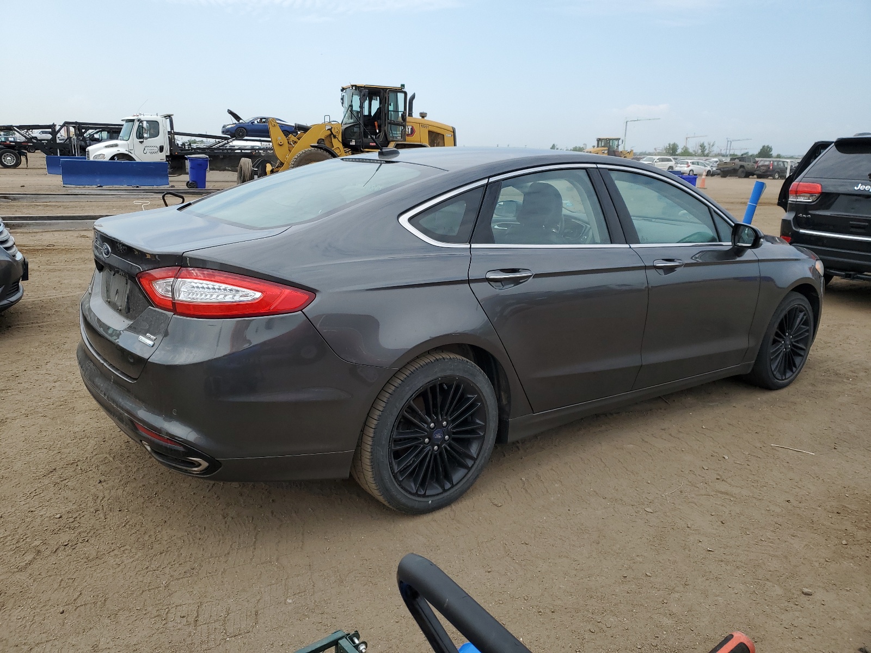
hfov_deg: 67.3
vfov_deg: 53.1
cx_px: 436
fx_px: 654
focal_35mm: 26
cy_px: 326
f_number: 1.5
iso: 50
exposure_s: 1/2000
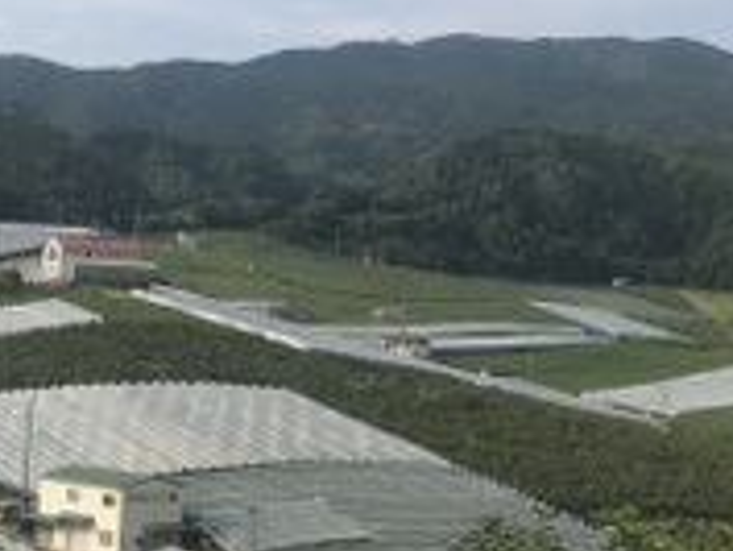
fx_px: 1610
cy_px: 41
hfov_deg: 25.5
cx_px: 248
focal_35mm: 76
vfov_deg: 19.0
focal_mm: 3.99
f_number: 1.8
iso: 20
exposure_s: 1/3546
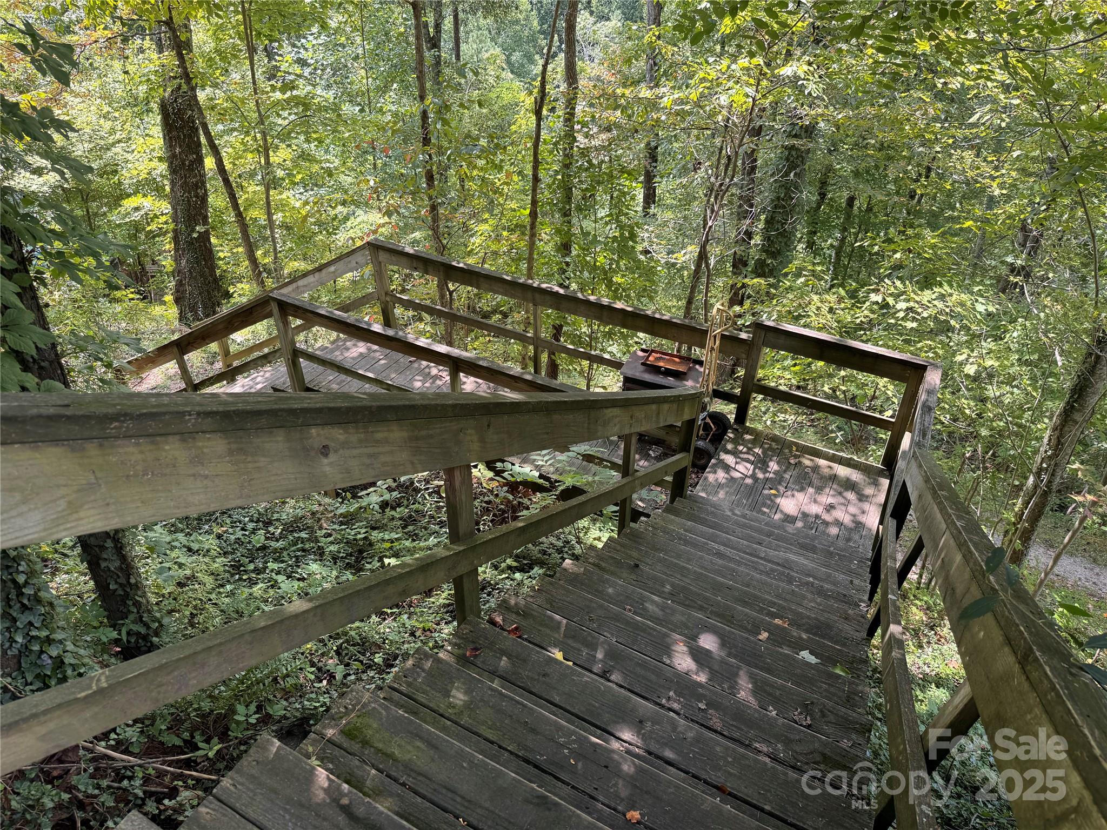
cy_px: 415
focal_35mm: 24
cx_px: 554
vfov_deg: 56.8
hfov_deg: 71.6
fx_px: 768
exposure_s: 1/180
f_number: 1.78
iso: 64
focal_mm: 6.76
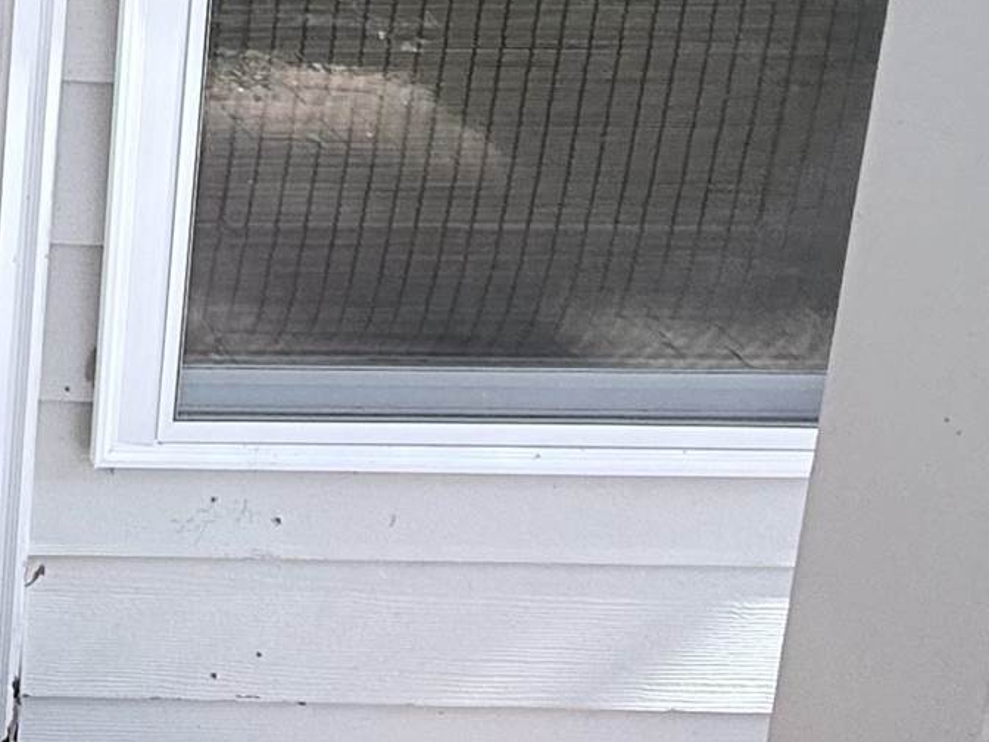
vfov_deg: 20.9
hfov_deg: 23.4
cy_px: -222
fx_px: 1829
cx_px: -542
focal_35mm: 64
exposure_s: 1/134
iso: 50
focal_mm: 2.22
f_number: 2.2
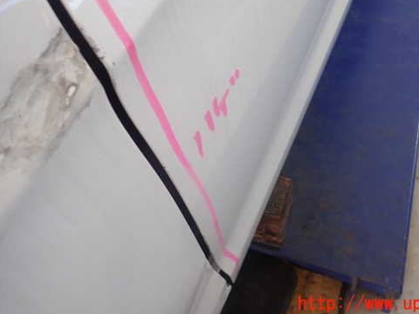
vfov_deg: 45.1
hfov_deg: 58.2
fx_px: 375
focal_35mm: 31
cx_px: 234
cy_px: 120
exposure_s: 1/60
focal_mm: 4.5
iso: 200
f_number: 2
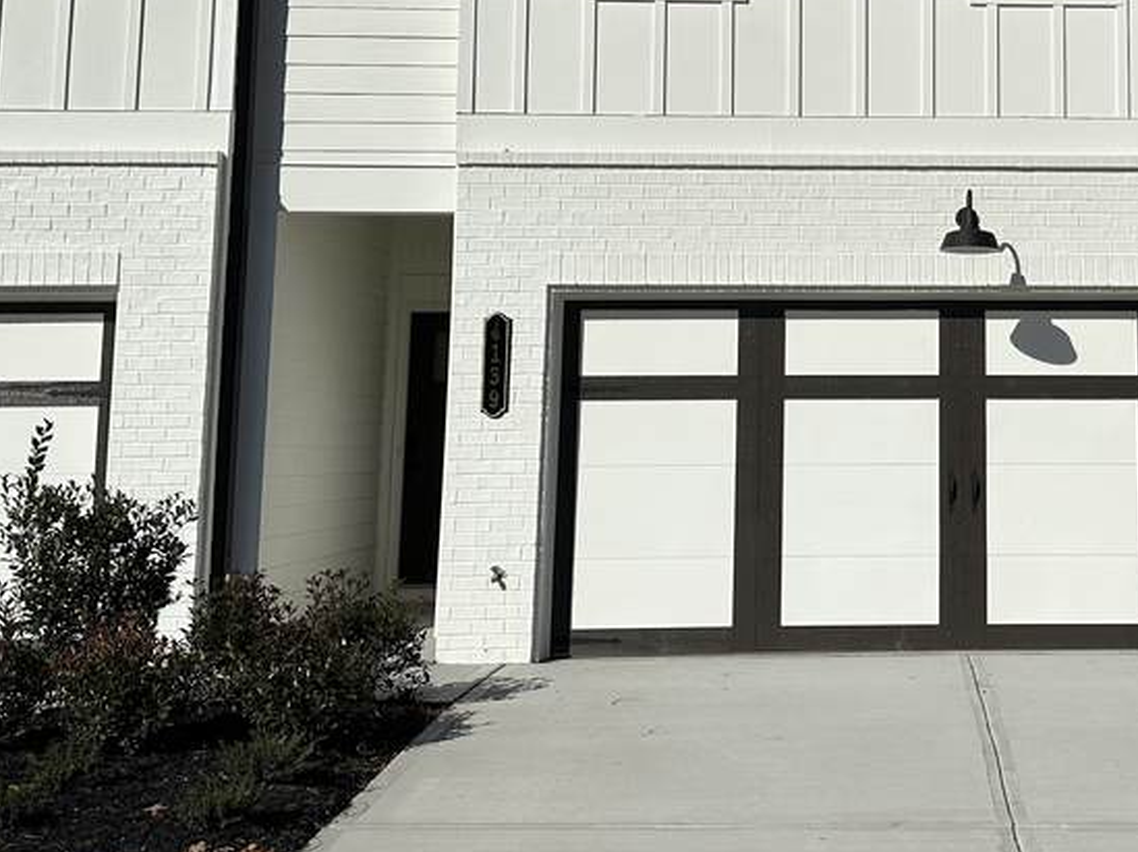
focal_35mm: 56
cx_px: 970
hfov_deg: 33.0
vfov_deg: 25.6
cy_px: 176
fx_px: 1840
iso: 80
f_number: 1.78
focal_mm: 6.86
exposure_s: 1/18519
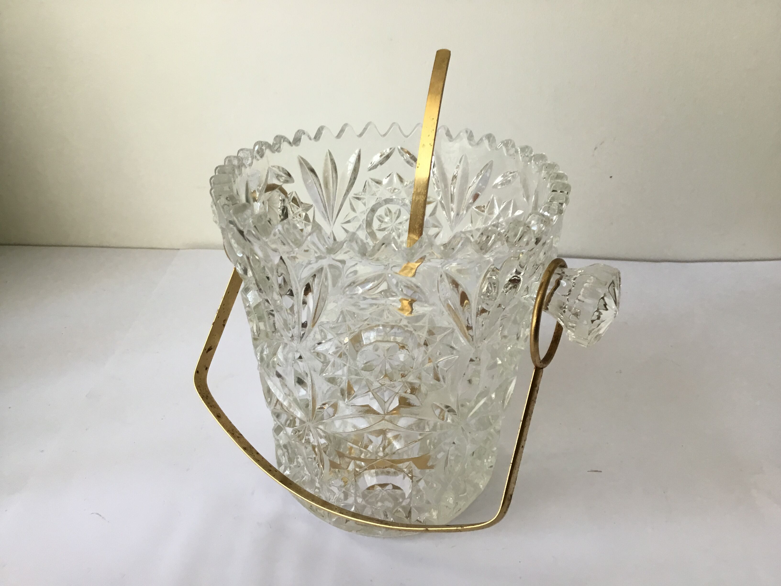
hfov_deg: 58.4
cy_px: 293
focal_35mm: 31
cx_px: 390
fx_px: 699
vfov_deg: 45.4
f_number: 2.4
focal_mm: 3.3
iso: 64
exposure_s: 1/33
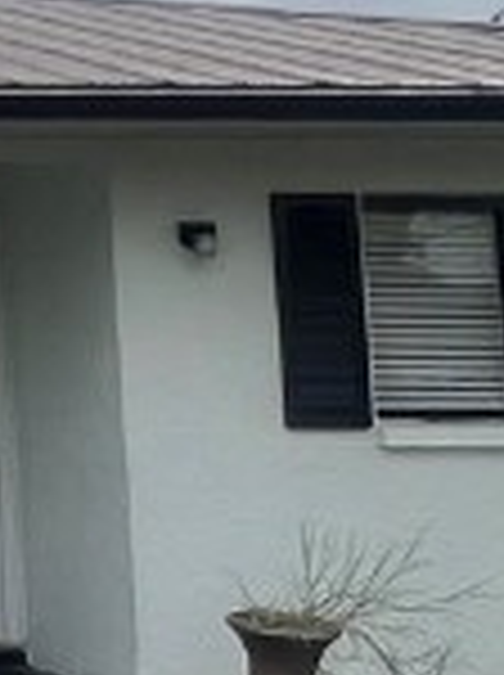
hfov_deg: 11.9
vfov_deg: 21.9
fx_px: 1733
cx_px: -850
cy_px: 180
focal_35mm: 89
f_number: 1.8
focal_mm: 1.57
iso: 32
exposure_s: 1/1754
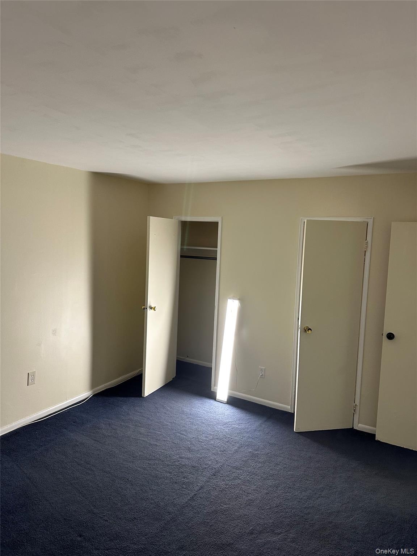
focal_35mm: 24
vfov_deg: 71.6
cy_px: 278
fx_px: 385
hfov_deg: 56.8
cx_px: 208
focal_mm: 6.86
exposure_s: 1/120
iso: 160
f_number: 1.78
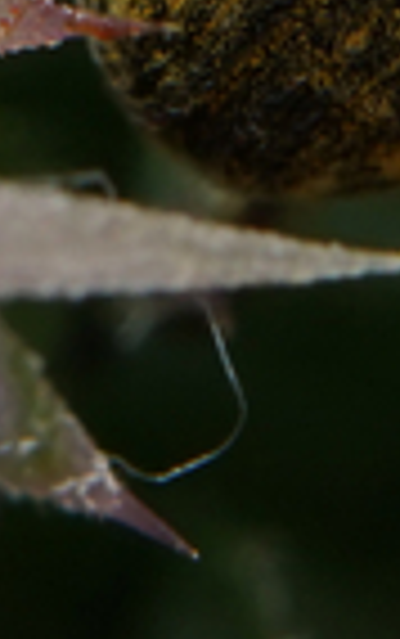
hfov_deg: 1.8
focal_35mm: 738
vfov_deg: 2.8
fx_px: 12846
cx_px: 431
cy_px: -796
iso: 400
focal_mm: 90
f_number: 13
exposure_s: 1/80
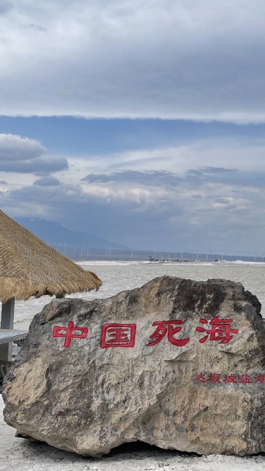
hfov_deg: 23.6
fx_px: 625
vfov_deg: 41.1
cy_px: 188
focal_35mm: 50
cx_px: 211
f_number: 1.6
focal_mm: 5.1
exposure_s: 1/3788
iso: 32
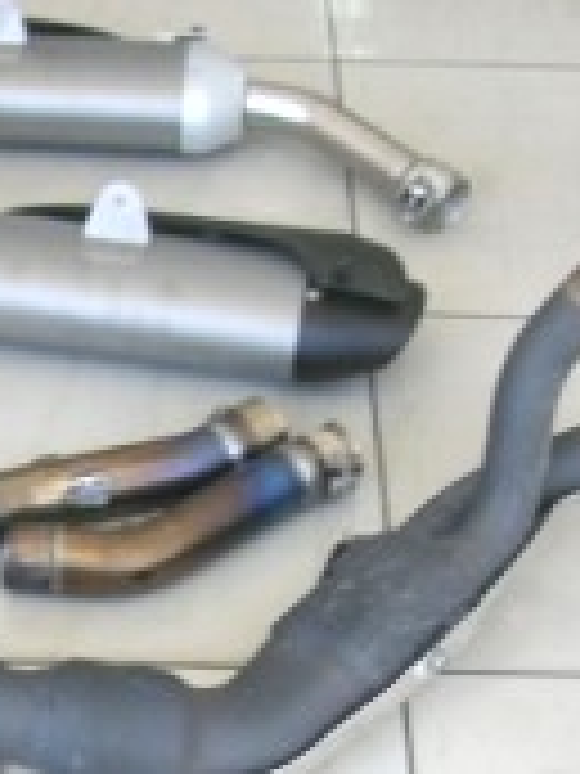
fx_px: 2033
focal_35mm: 91
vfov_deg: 21.2
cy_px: 664
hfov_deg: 16.0
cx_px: 49
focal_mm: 5.8
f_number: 2.8
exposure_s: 1/69
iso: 50
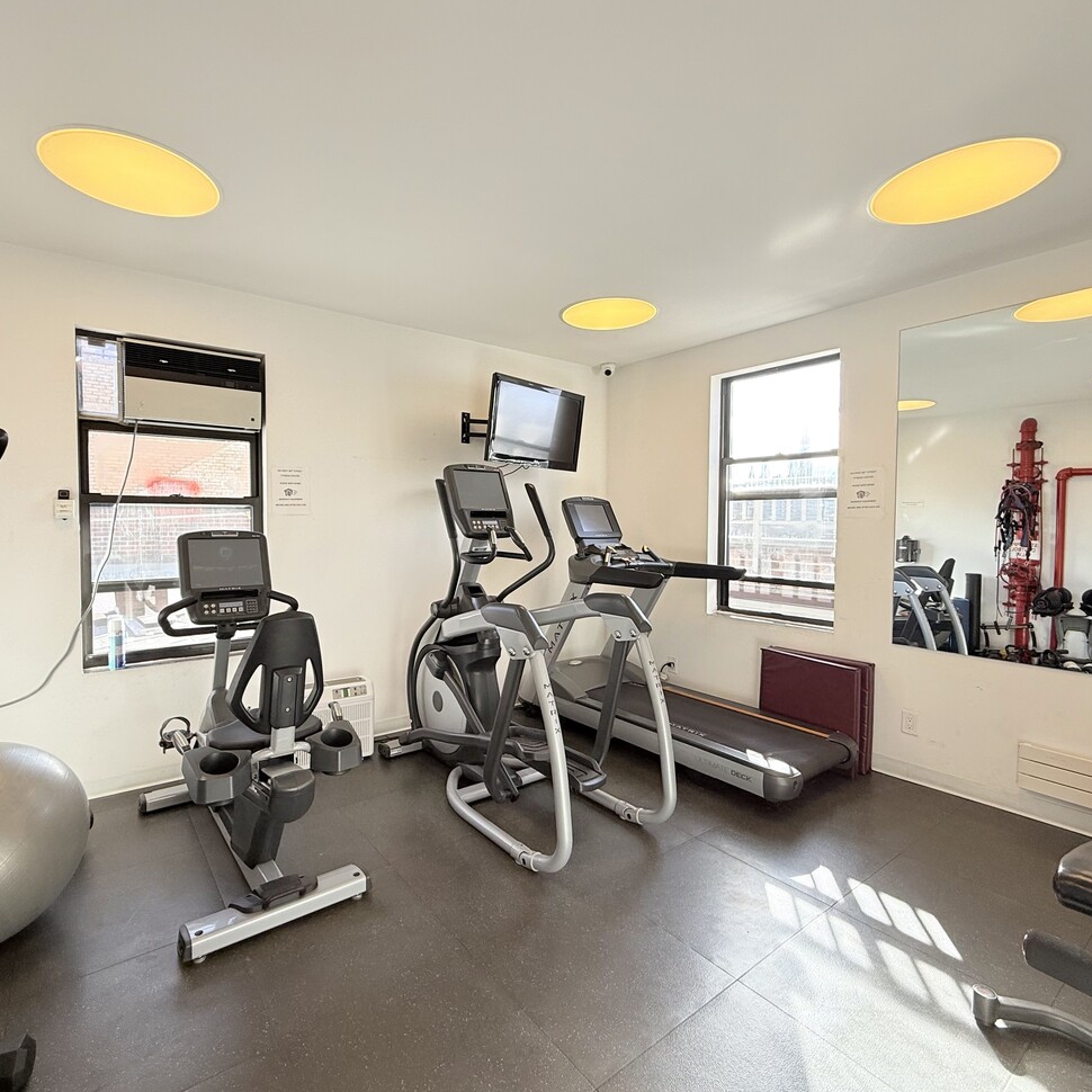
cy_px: 540
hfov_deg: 83.9
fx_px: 607
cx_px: 516
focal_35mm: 17
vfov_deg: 84.0
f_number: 2.2
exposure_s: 1/144
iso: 50
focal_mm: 2.22
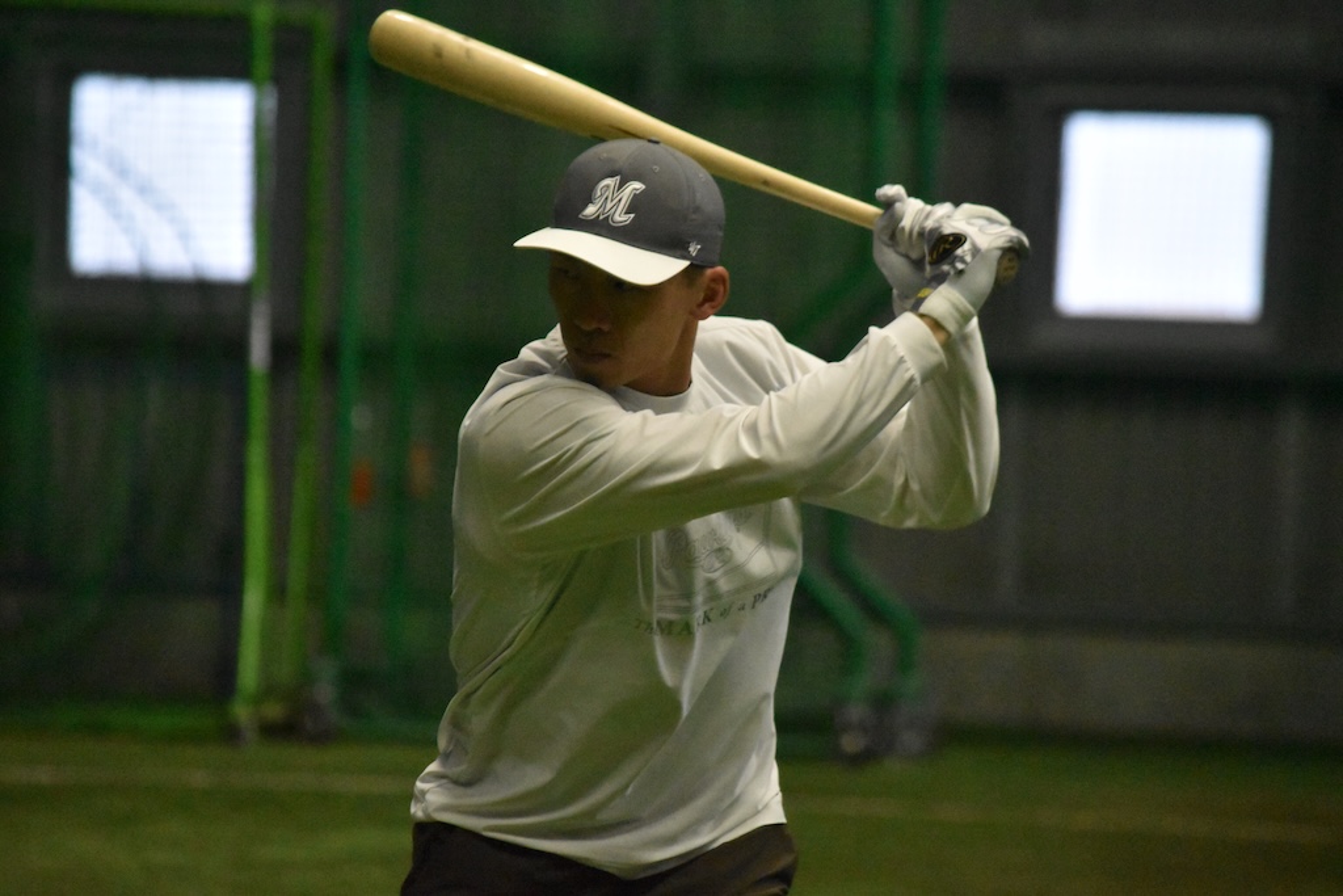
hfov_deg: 6.2
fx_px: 12312
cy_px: 448
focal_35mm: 330
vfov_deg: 4.2
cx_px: 672
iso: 10000
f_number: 5.3
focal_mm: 220
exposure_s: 1/2000
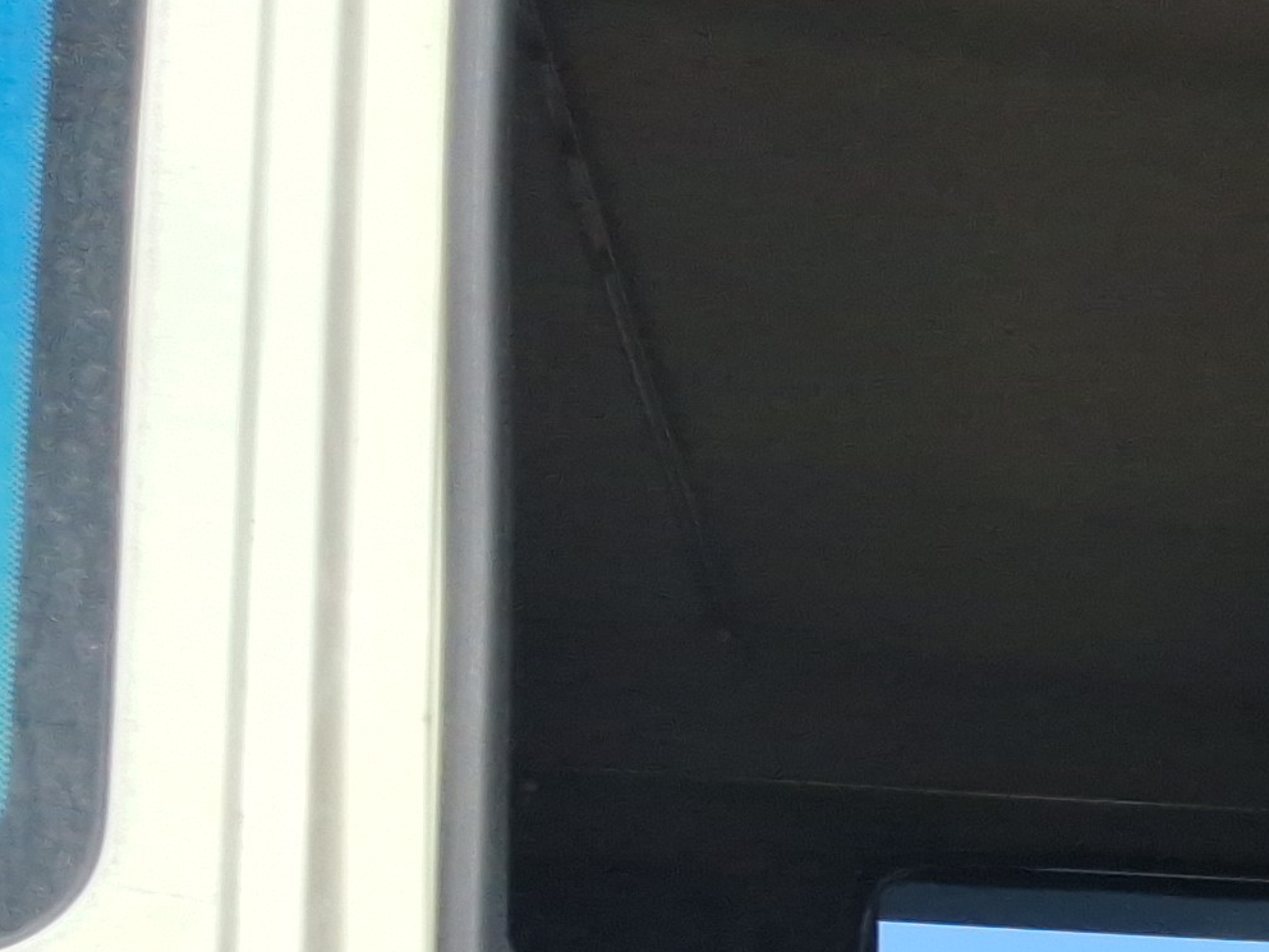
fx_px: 3373
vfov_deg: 15.0
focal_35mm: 92
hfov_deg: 18.9
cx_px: 1857
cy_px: 1407
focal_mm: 2.91
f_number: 1.9
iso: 32
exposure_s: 1/2183
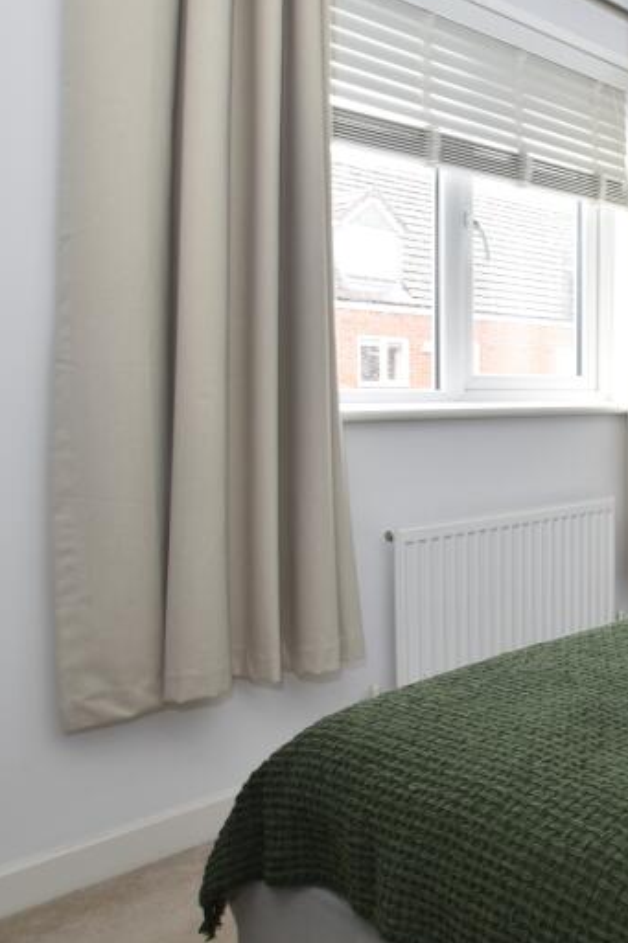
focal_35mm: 30
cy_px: 413
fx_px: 785
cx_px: 910
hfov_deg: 29.5
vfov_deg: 61.7
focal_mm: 10
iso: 100
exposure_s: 1/6
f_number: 6.3
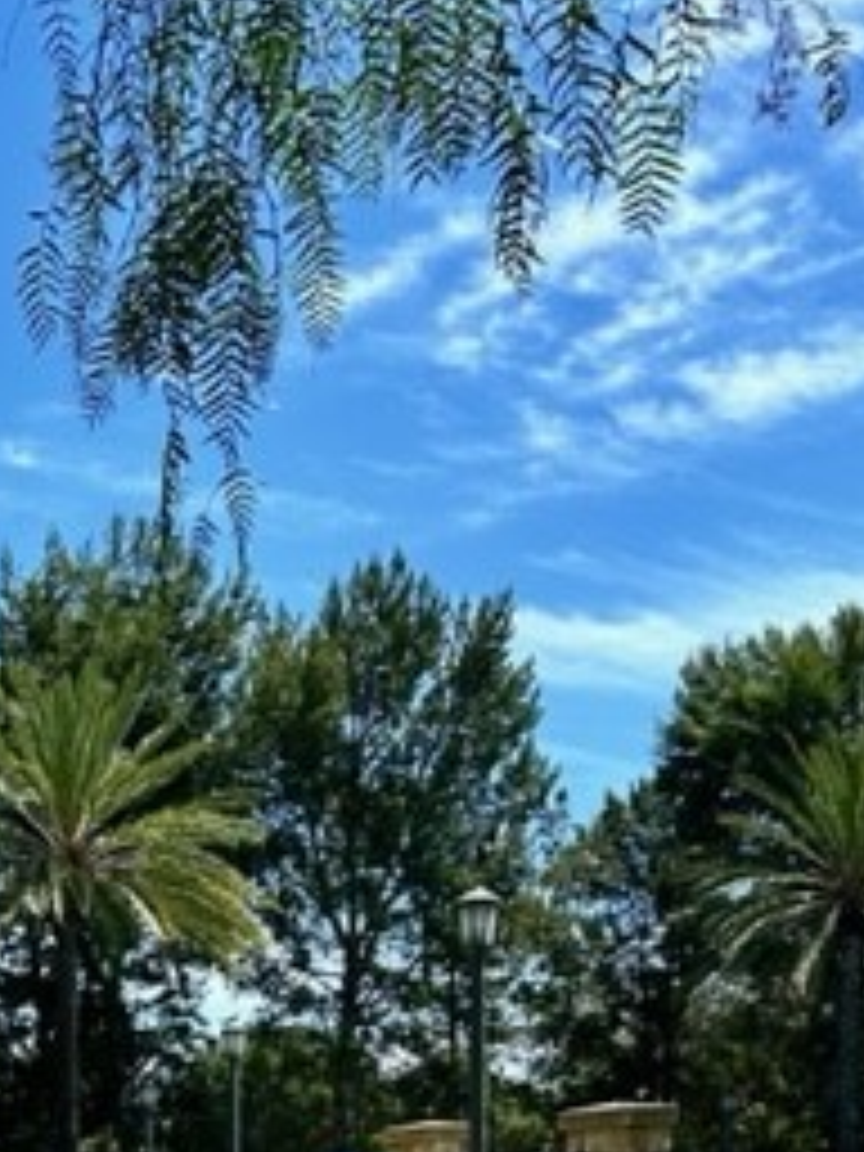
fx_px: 2163
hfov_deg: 21.2
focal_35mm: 65
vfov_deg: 26.5
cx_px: -130
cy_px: 1386
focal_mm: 5.7
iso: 50
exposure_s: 1/2994
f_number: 1.5
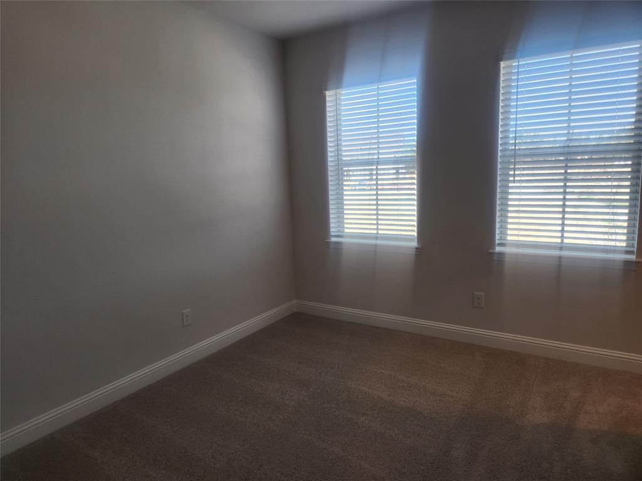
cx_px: 321
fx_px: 427
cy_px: 240
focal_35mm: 23
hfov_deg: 73.9
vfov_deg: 58.9
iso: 80
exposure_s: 1/180
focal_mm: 5.4
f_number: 1.8
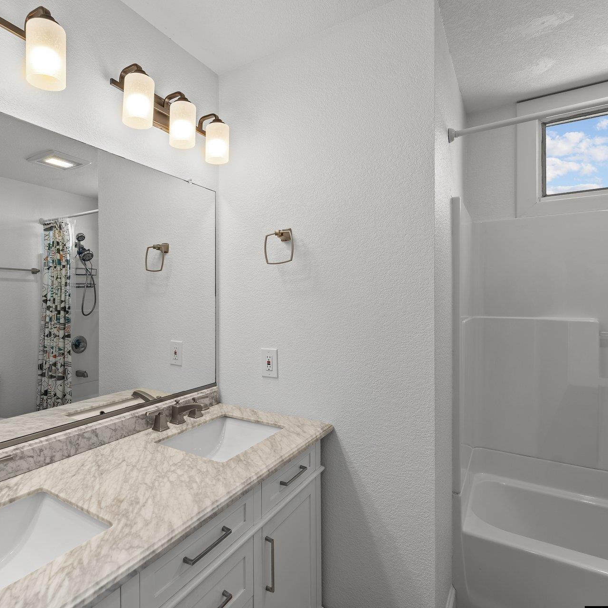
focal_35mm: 19
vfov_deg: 77.6
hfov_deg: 75.7
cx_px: 213
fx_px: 378
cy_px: 317
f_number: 8
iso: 100
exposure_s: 1/2.5
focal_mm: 14
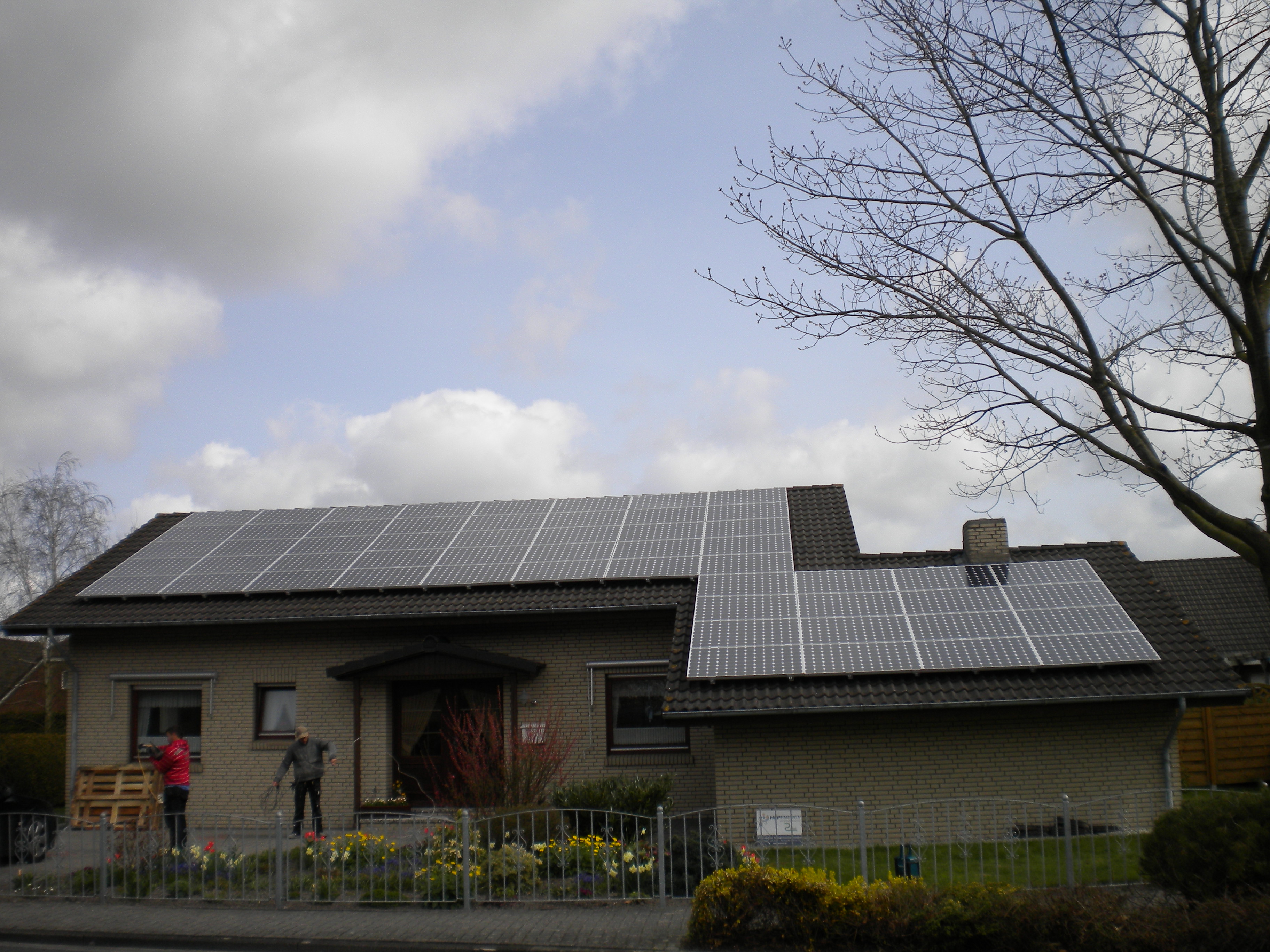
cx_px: 635
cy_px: 476
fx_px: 1284
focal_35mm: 35
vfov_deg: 40.7
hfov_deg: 52.6
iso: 80
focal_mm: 6.3
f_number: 4.6
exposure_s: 1/730
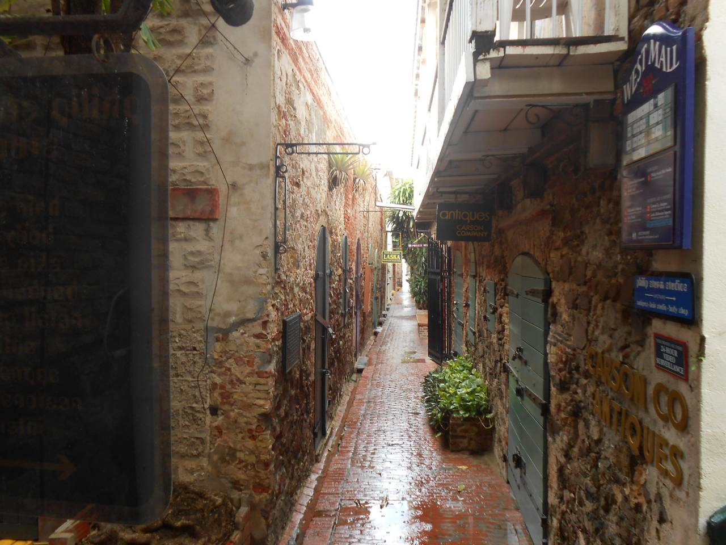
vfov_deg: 53.1
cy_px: 272
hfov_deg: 67.3
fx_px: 545
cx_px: 363
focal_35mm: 26
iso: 125
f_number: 3.5
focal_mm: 4.6
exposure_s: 1/30
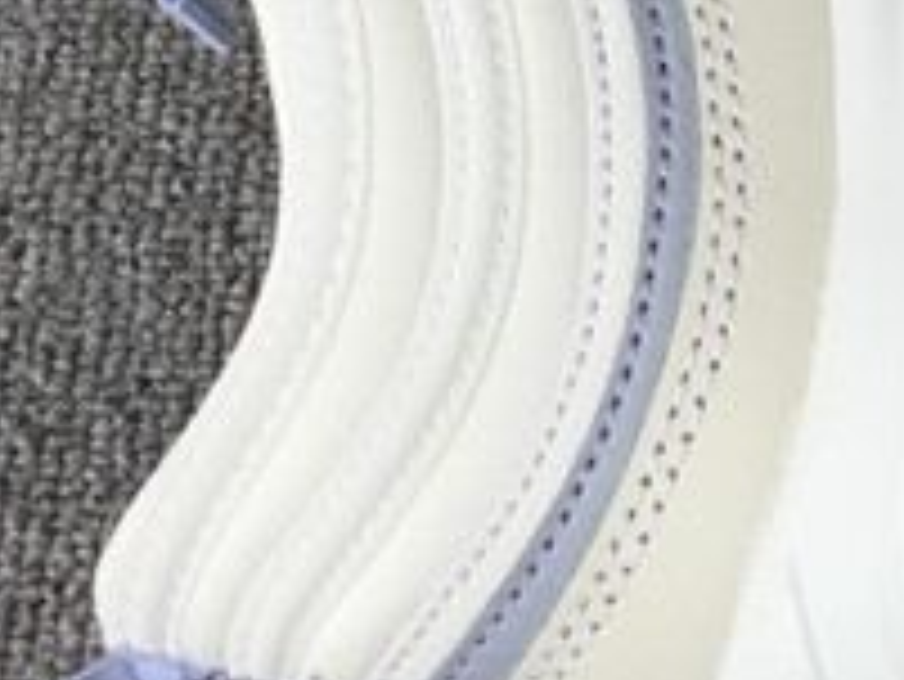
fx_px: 3632
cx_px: 1178
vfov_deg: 10.3
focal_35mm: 139
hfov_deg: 13.7
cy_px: -363
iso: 25
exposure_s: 1/184
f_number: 2.4
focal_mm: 3.3
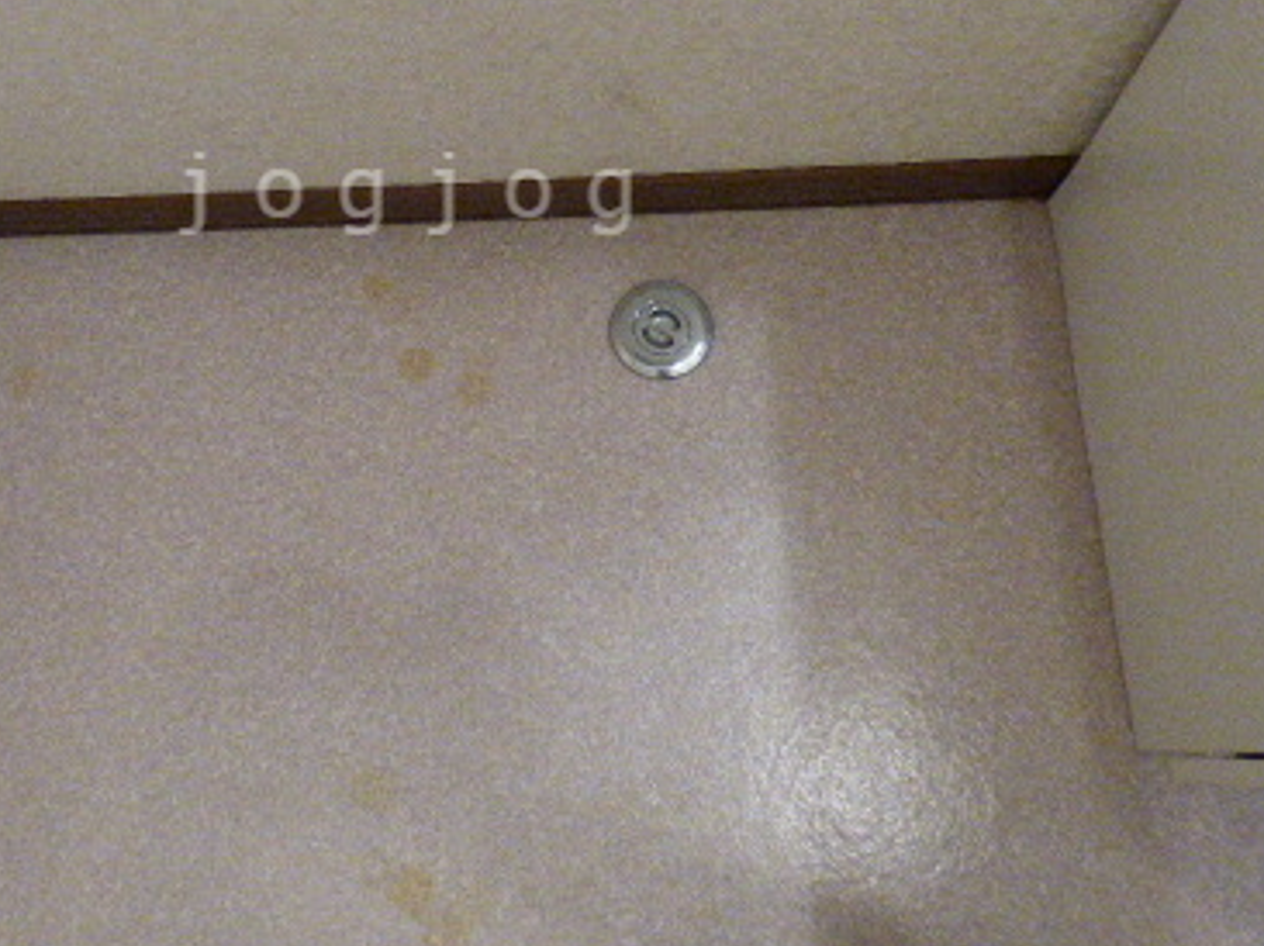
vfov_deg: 39.1
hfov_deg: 51.6
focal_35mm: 35
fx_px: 1277
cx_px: 414
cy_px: 193
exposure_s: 1/60
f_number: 2.8
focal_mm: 3.58
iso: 800
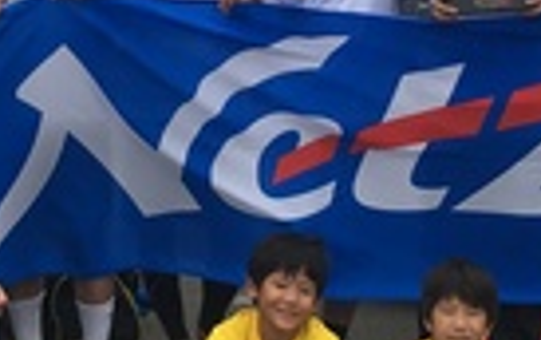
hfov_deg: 18.6
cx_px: 269
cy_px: 18
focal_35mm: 112
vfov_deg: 11.6
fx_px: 1653
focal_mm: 4.15
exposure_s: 1/1083
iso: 25
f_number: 2.2
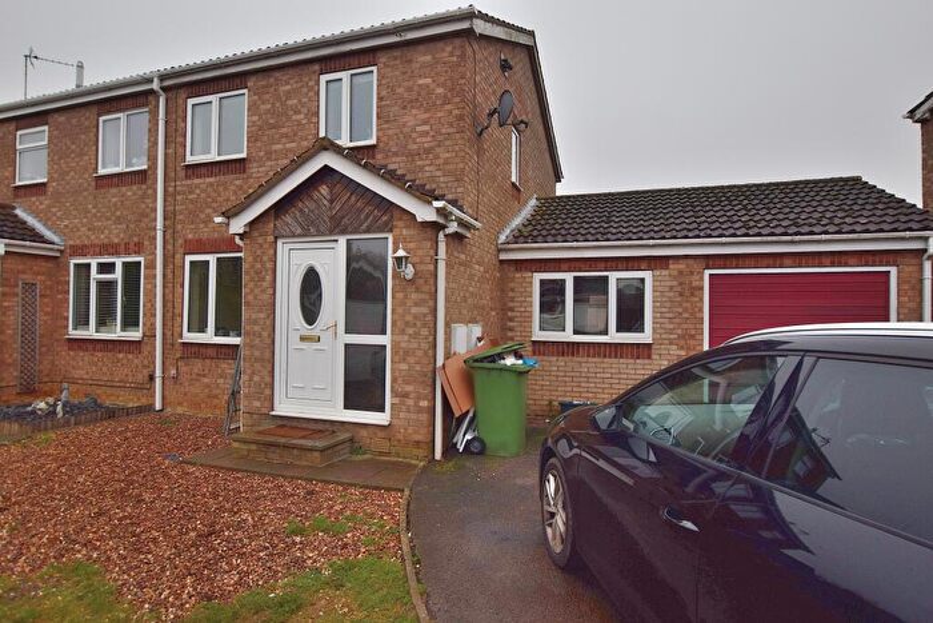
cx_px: 466
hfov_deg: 85.4
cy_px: 312
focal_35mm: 20
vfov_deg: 63.2
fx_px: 505
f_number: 6.3
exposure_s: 1/160
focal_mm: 13
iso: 400
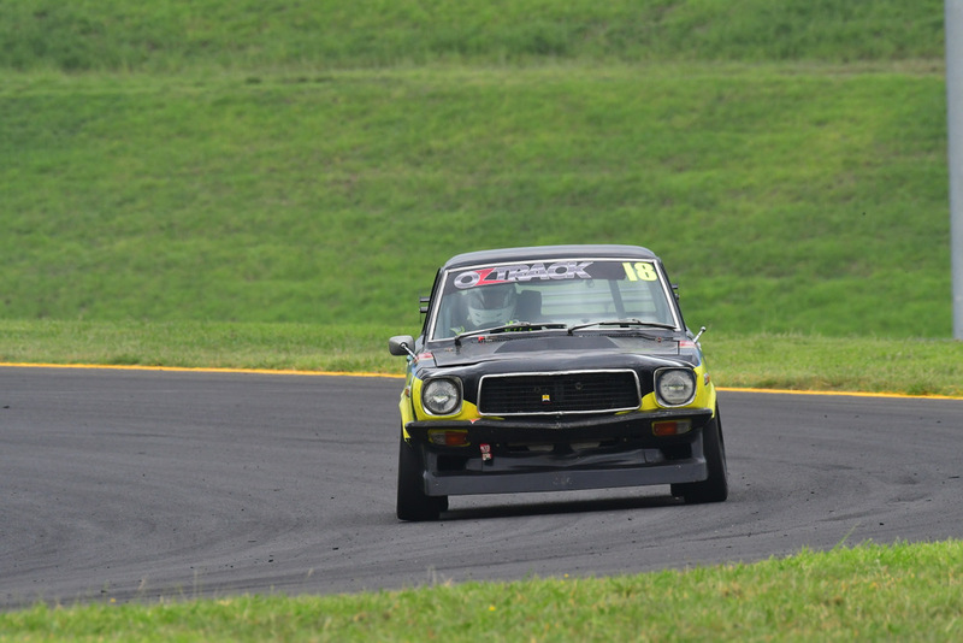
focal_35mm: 630
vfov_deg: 2.2
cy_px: 322
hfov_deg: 3.3
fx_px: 16858
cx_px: 482
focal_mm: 420
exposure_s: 1/640
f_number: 10
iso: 1000
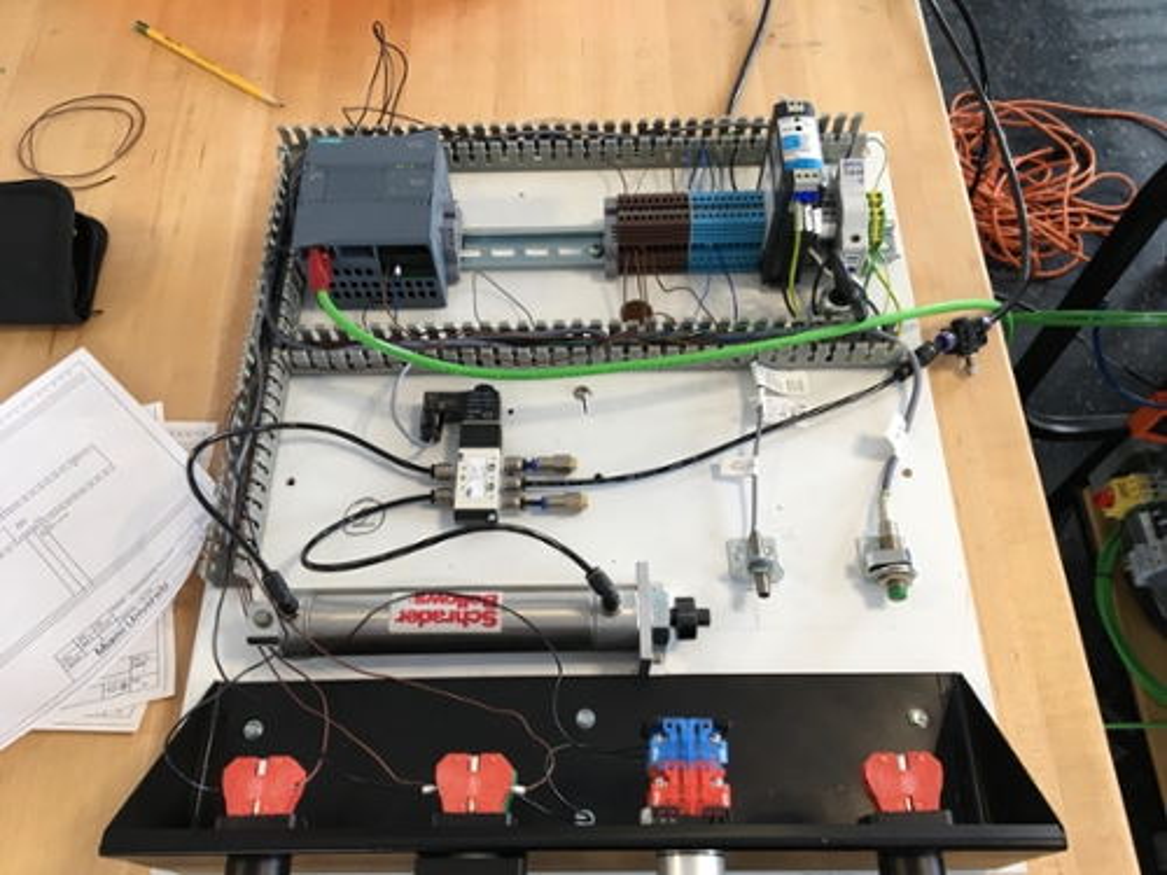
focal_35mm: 29
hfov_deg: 61.7
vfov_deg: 48.2
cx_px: 584
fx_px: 978
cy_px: 438
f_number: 2.2
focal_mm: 4.15
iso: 50
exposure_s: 1/30
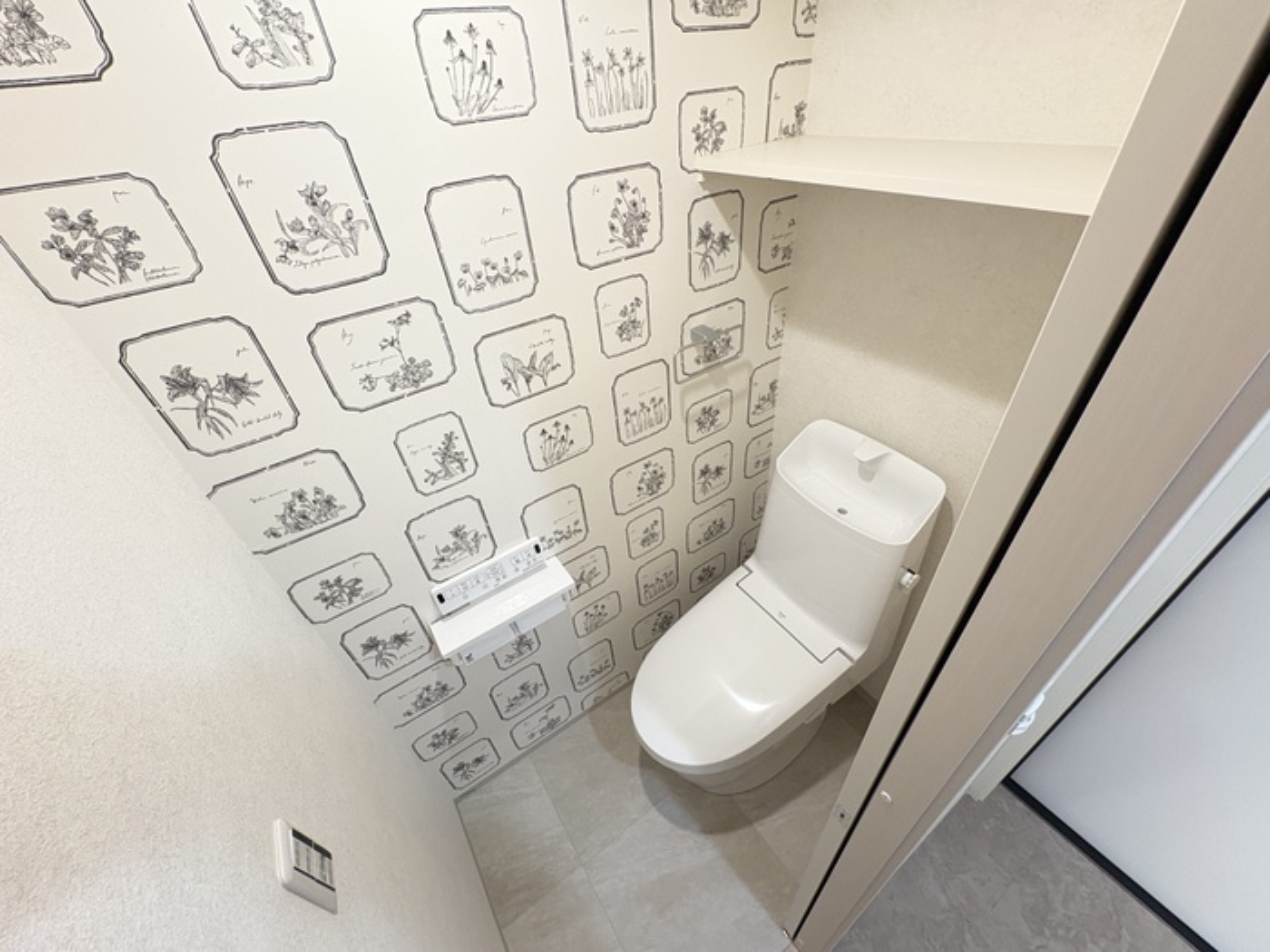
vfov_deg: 85.7
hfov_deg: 102.1
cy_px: 476
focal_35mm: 14
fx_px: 514
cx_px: 635
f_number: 2.2
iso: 320
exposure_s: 1/60
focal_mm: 2.22
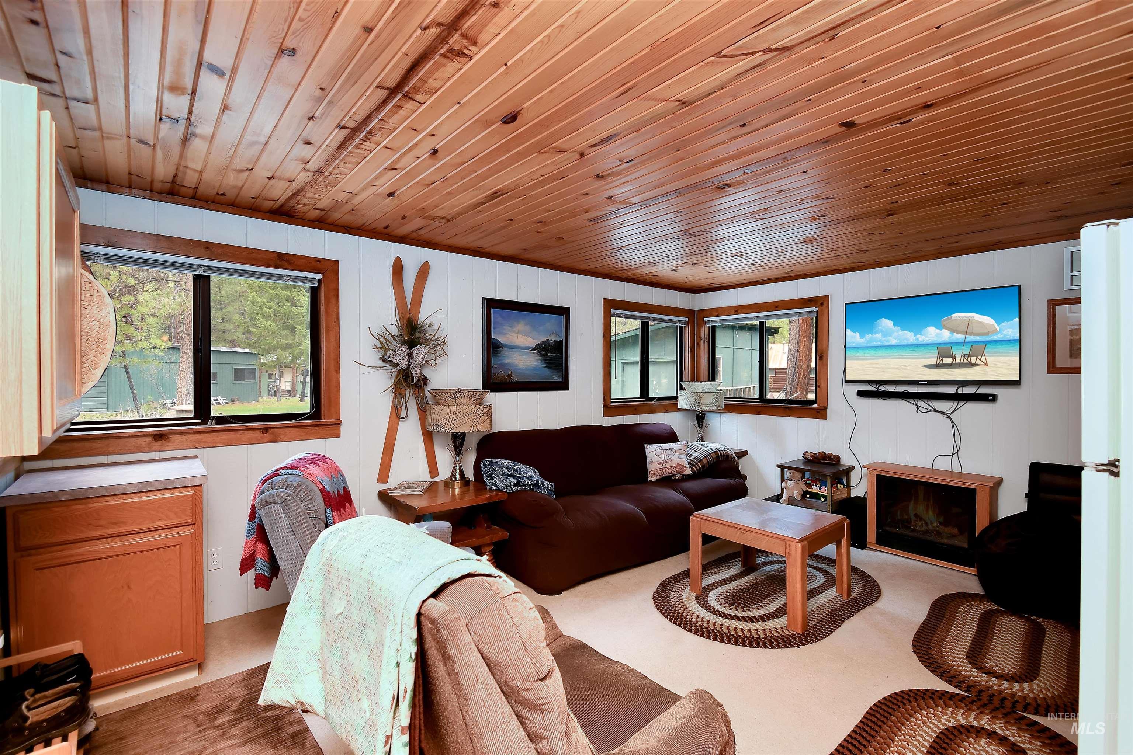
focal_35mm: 15
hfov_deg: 100.4
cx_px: 566
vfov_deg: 77.3
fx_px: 472
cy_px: 378
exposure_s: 1/60
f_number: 5.6
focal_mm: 10
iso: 400
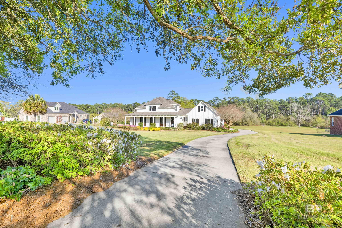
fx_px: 152
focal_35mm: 16
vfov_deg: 73.7
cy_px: 114
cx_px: 171
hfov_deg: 96.7
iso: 400
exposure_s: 1/320
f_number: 11
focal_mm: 16
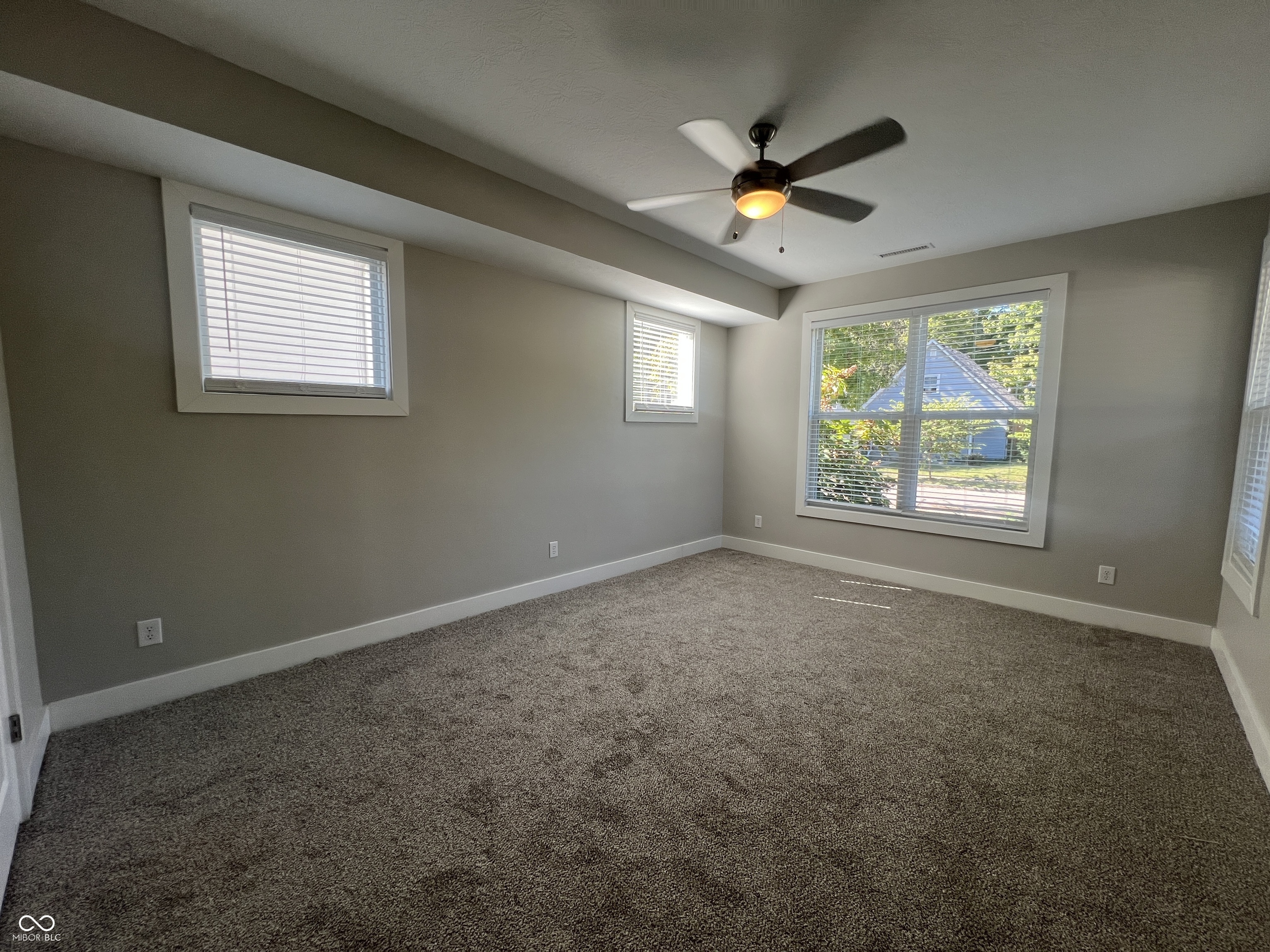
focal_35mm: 13
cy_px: 476
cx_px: 635
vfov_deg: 89.9
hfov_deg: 106.2
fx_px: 477
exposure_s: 1/120
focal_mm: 1.57
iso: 64
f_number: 1.8
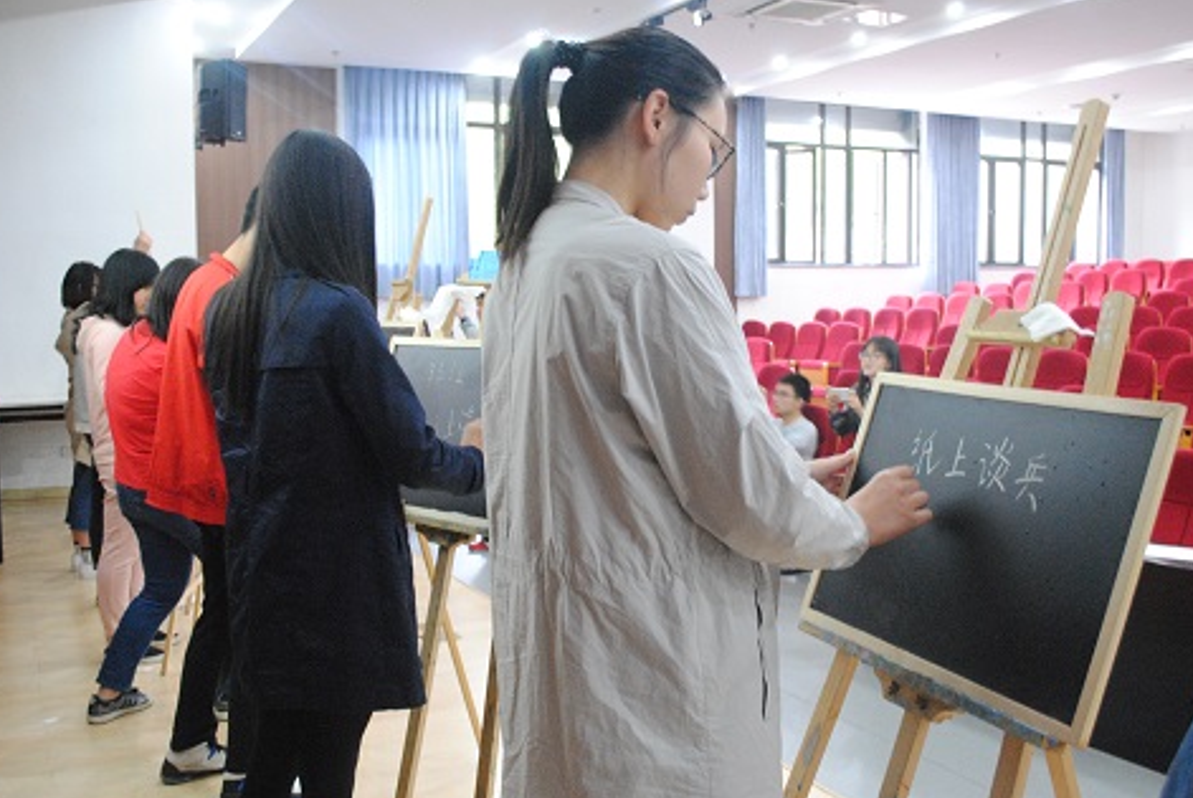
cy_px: 410
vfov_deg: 37.9
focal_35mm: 35
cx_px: 595
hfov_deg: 54.4
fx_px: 1161
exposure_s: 1/10
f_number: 5
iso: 1600
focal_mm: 22
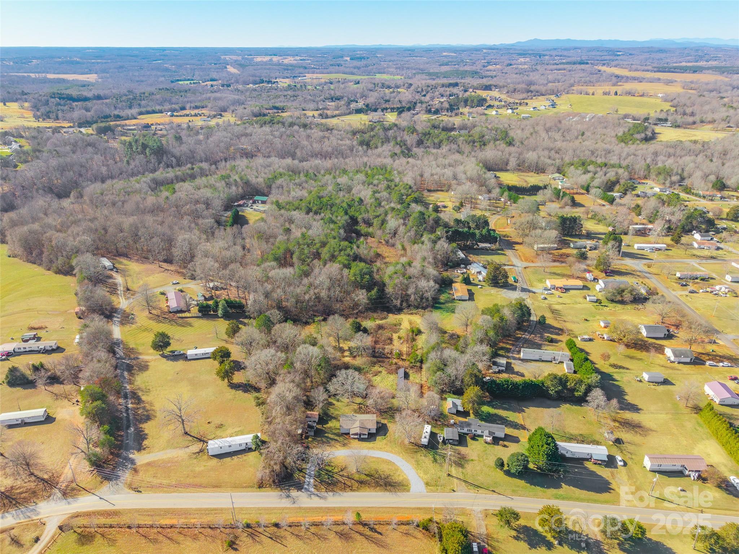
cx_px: 370
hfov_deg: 71.6
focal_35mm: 24
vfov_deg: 56.8
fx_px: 512
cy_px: 277
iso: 210
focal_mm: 8.67
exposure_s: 1/2500
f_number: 1.8
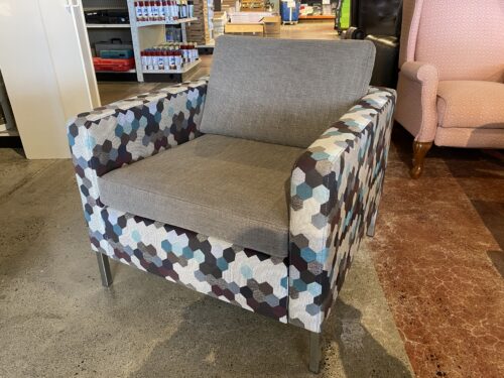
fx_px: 379
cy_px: 189
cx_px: 252
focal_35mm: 26
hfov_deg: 67.3
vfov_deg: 53.1
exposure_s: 1/60
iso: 320
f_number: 1.8
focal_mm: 4.25
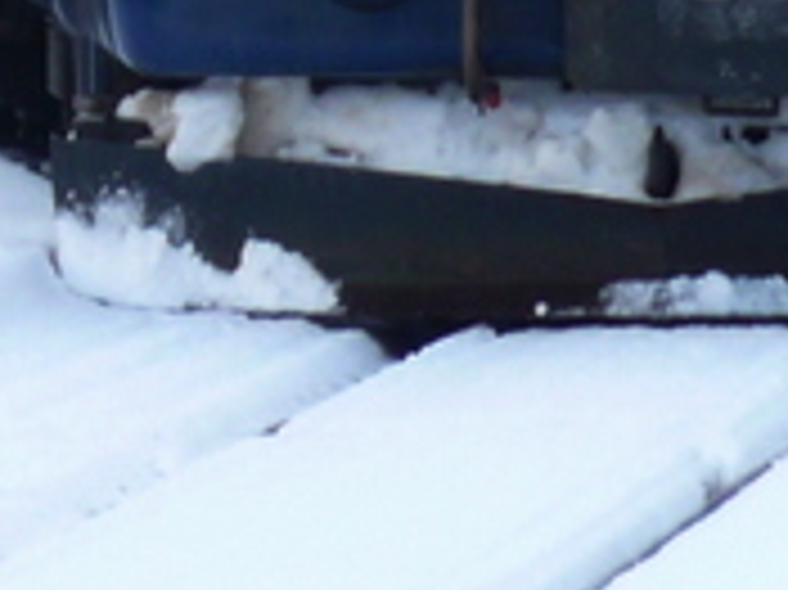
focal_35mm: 1210
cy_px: -680
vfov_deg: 1.2
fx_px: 27526
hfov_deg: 1.6
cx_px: -320
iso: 100
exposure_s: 1/80
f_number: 4.8
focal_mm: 36.4
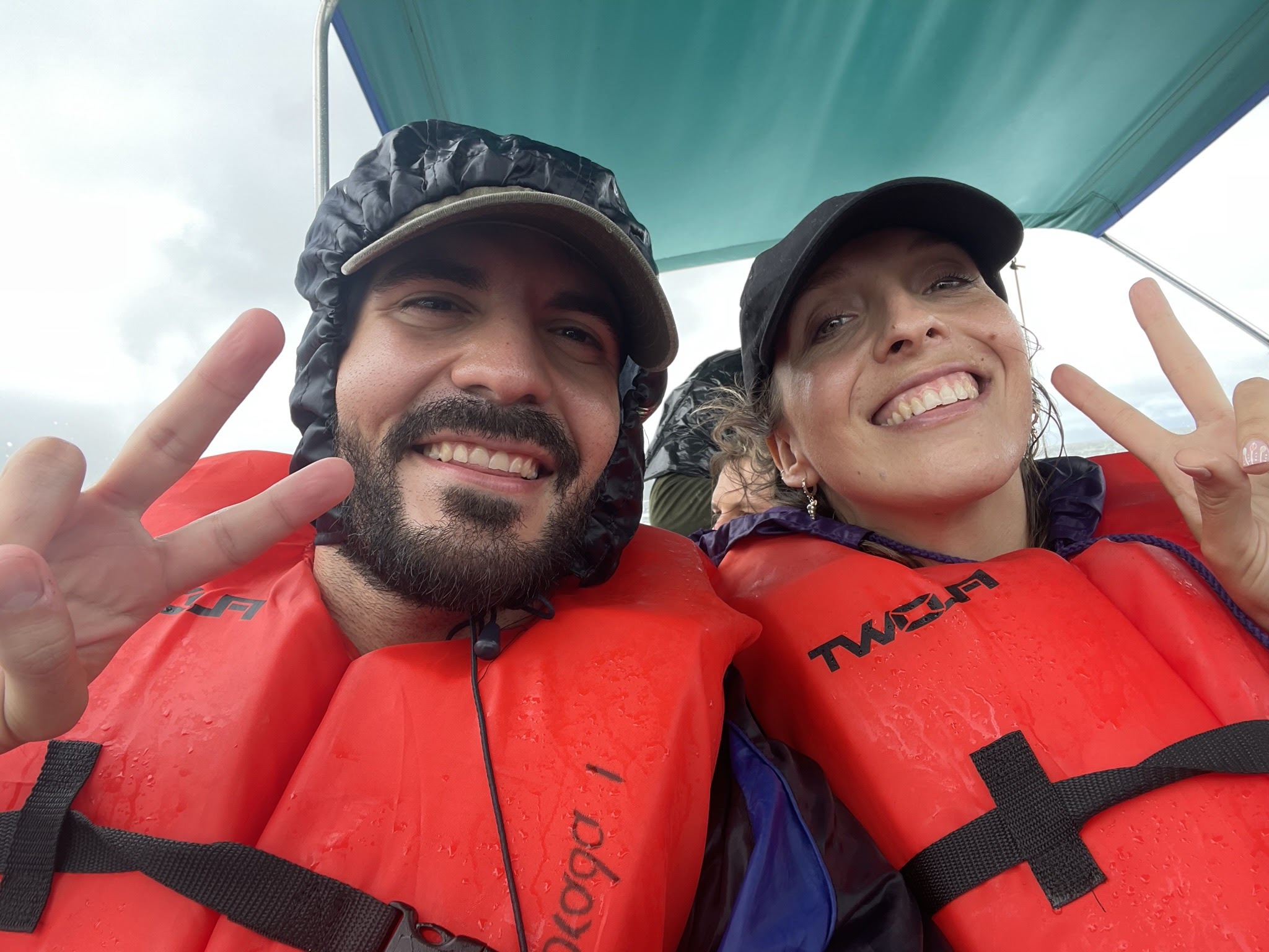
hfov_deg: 73.9
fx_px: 843
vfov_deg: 58.9
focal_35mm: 23
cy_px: 476
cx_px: 634
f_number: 2.2
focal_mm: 2.71
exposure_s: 1/121
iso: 25
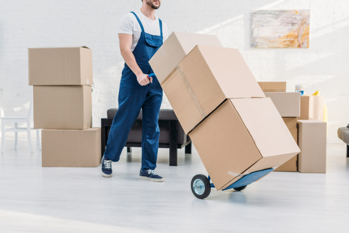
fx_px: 485
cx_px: 174
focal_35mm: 50
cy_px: 116
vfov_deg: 27.0
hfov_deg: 39.6
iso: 100
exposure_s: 1/200
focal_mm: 50
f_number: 3.5
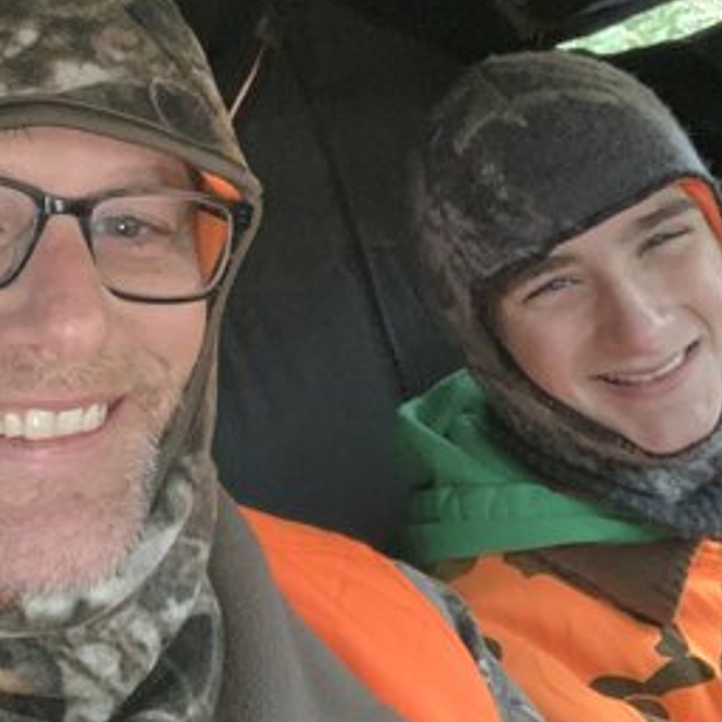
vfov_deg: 31.8
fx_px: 1251
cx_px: 316
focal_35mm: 53
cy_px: 209
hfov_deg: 32.2
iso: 400
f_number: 2.2
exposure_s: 1/16
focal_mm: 2.87
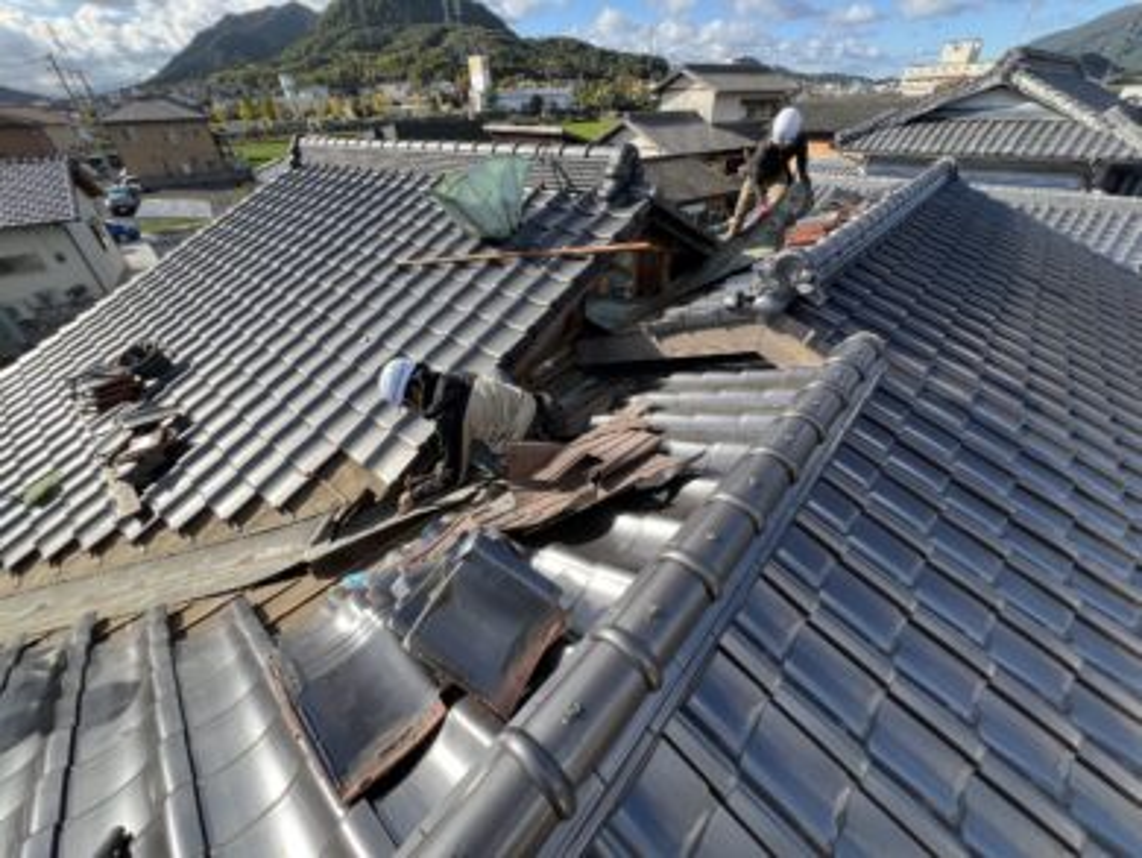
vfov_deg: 90.0
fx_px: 429
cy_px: 429
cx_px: 571
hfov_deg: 106.1
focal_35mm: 13
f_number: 1.8
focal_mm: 1.57
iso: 32
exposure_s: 1/619
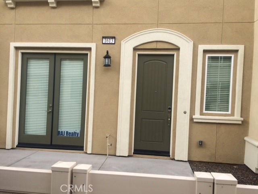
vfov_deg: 48.2
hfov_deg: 61.7
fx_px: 216
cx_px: 129
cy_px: 97
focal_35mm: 29
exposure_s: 1/774
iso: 32
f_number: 2.2
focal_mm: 4.15
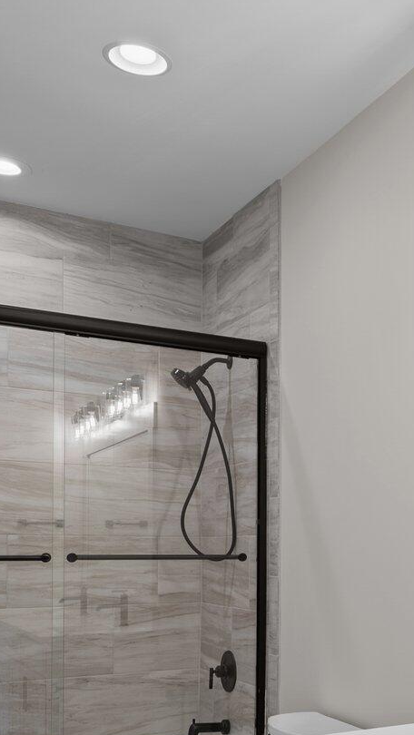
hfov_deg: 24.3
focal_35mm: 45
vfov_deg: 44.0
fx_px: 878
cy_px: 549
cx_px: 485
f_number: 6.3
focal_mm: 17
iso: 125
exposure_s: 1/2
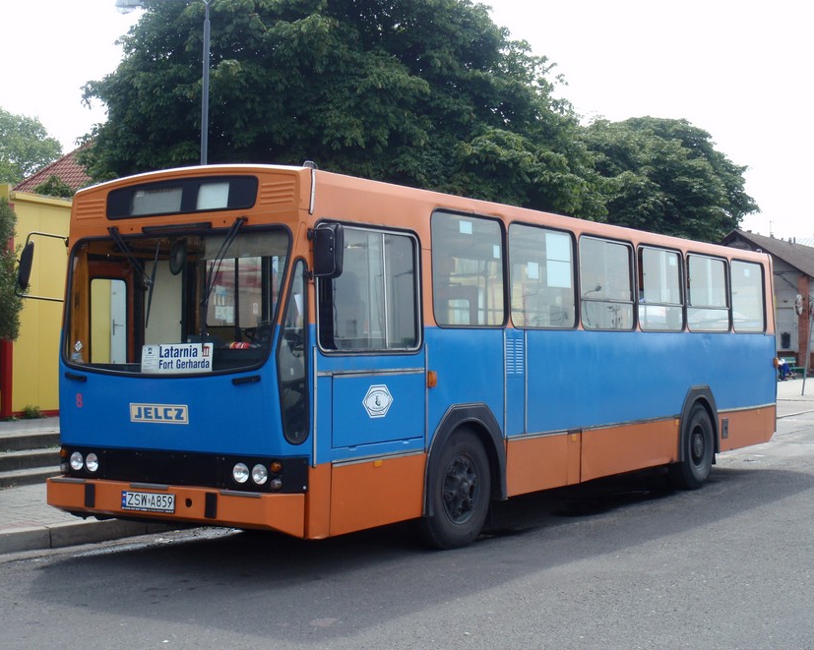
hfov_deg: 36.7
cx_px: 390
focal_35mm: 51
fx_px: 1228
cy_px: 320
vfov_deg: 29.7
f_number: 4.2
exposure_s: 1/250
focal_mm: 8.69
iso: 64
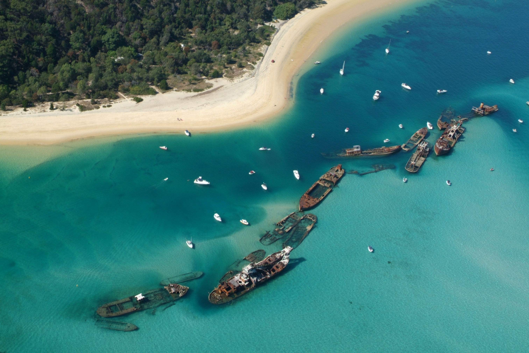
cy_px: 176
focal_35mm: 47
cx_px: 264
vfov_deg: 28.6
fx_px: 691
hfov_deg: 41.9
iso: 400
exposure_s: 1/180
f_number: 16
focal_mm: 31
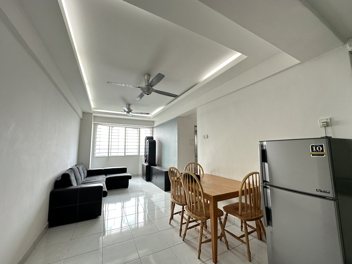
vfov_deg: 85.7
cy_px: 132
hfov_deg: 102.1
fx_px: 142
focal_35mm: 14
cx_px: 176
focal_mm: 2.22
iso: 160
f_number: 2.2
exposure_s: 1/100
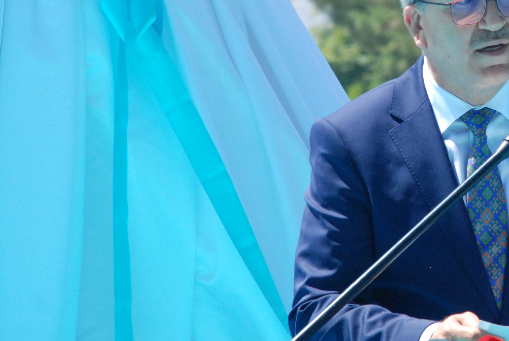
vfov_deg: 3.5
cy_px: 112
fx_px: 5591
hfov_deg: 5.2
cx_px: 463
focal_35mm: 395
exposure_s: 1/1000
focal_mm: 135
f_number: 8
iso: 1000
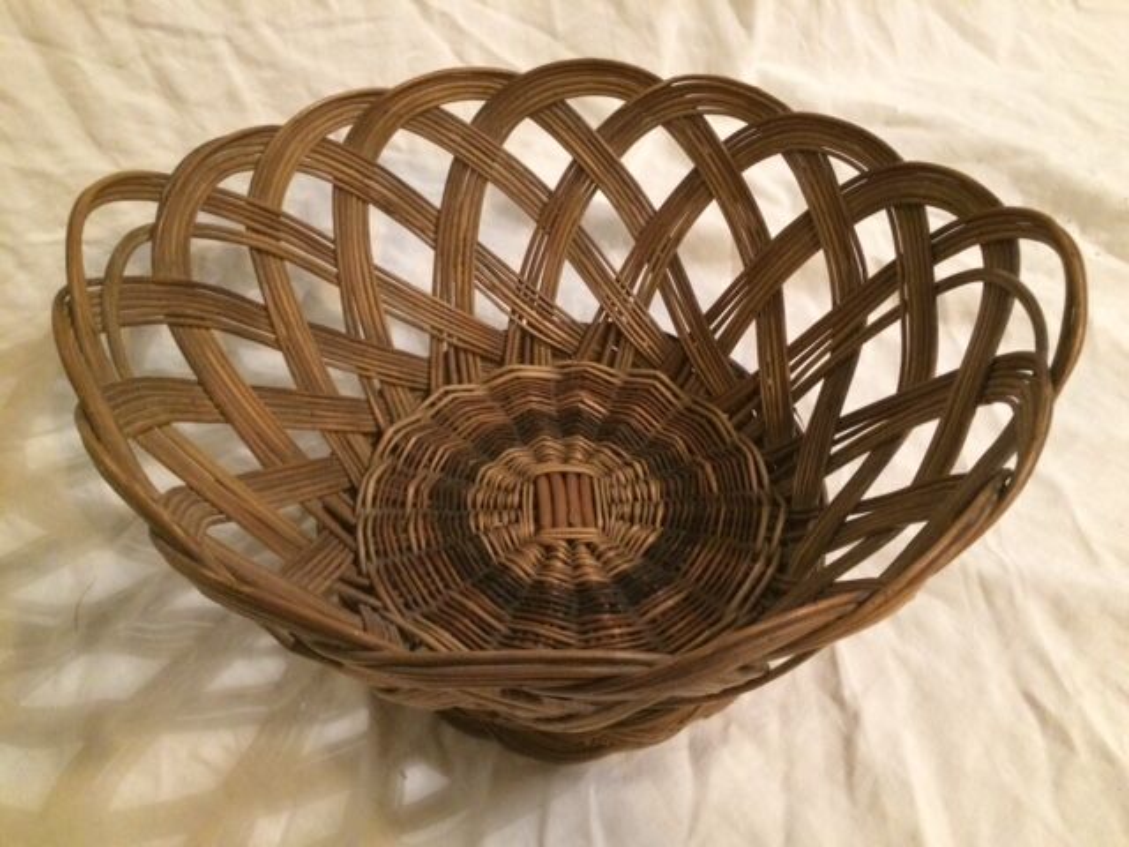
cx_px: 564
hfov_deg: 61.7
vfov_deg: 48.2
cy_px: 424
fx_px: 946
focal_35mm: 29
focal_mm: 4.15
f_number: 2.2
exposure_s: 1/17
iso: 400
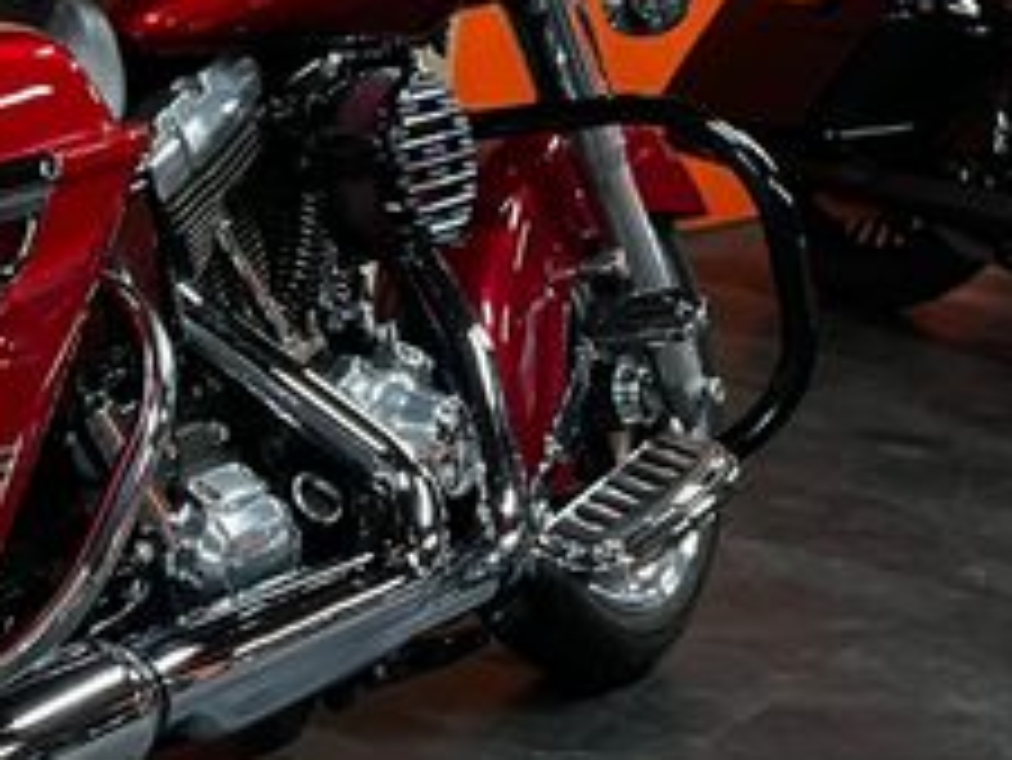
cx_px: -238
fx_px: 2165
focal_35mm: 74
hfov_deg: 23.7
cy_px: 247
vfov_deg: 19.8
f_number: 1.6
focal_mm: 5.1
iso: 500
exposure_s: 1/33
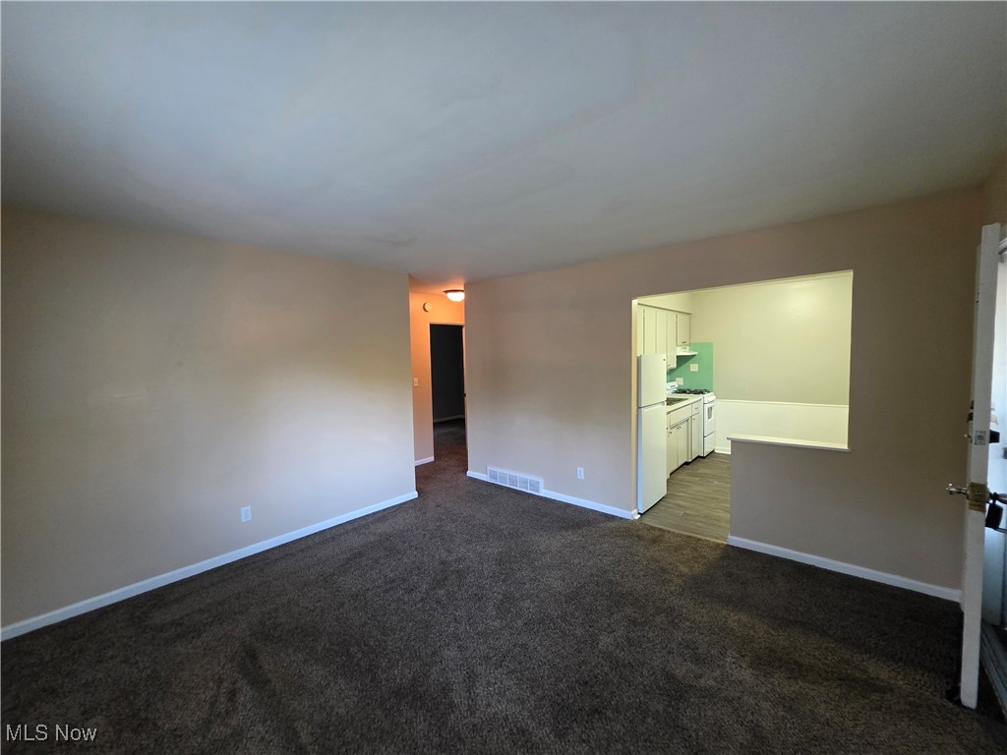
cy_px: 378
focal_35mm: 13
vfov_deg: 89.9
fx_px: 378
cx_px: 504
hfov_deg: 106.2
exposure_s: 1/60
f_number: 1.9
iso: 640
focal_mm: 2.2
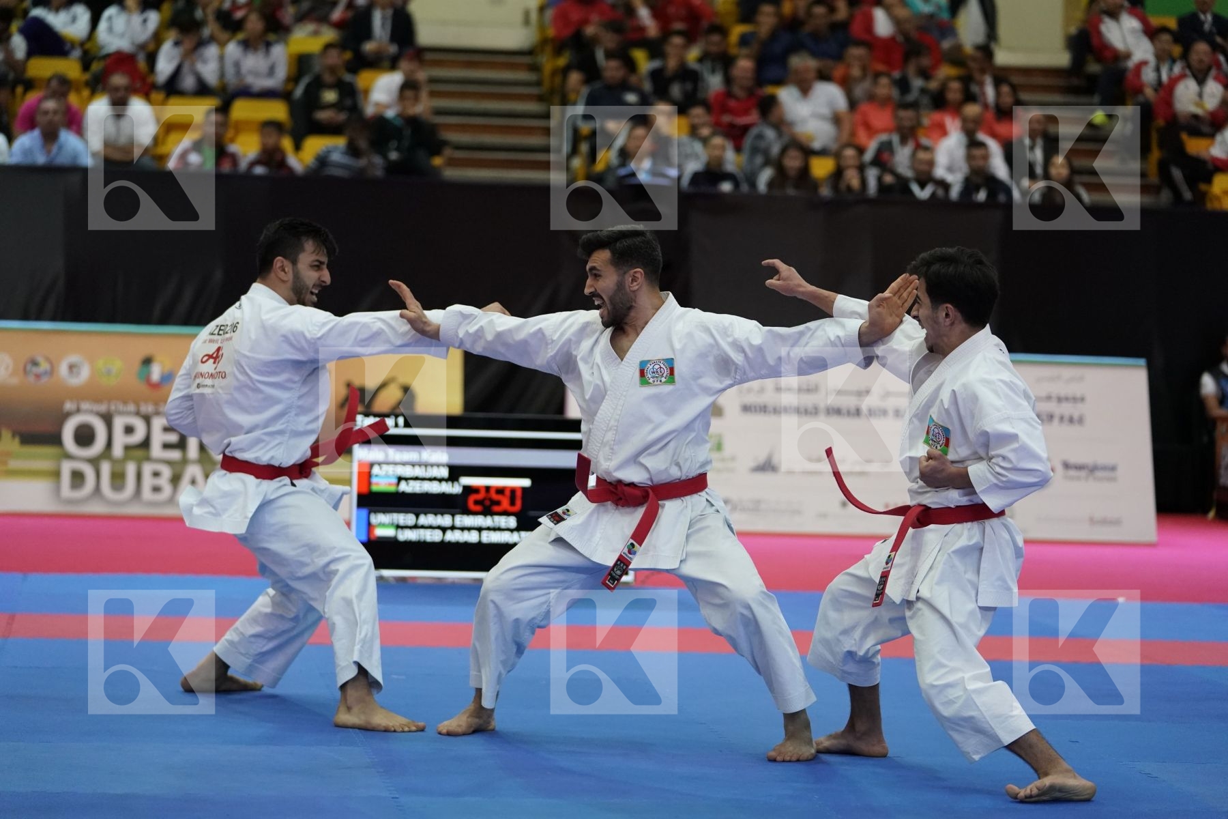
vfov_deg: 12.9
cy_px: 410
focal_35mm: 106
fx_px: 3615
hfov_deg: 19.3
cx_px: 614
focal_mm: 106
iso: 4000
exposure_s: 1/1000
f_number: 2.8
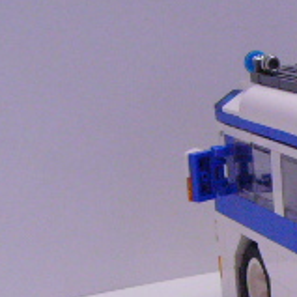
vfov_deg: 13.5
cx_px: 499
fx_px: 1242
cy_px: 275
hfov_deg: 12.6
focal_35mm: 128
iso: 200
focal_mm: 6
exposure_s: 1/25
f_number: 2.8
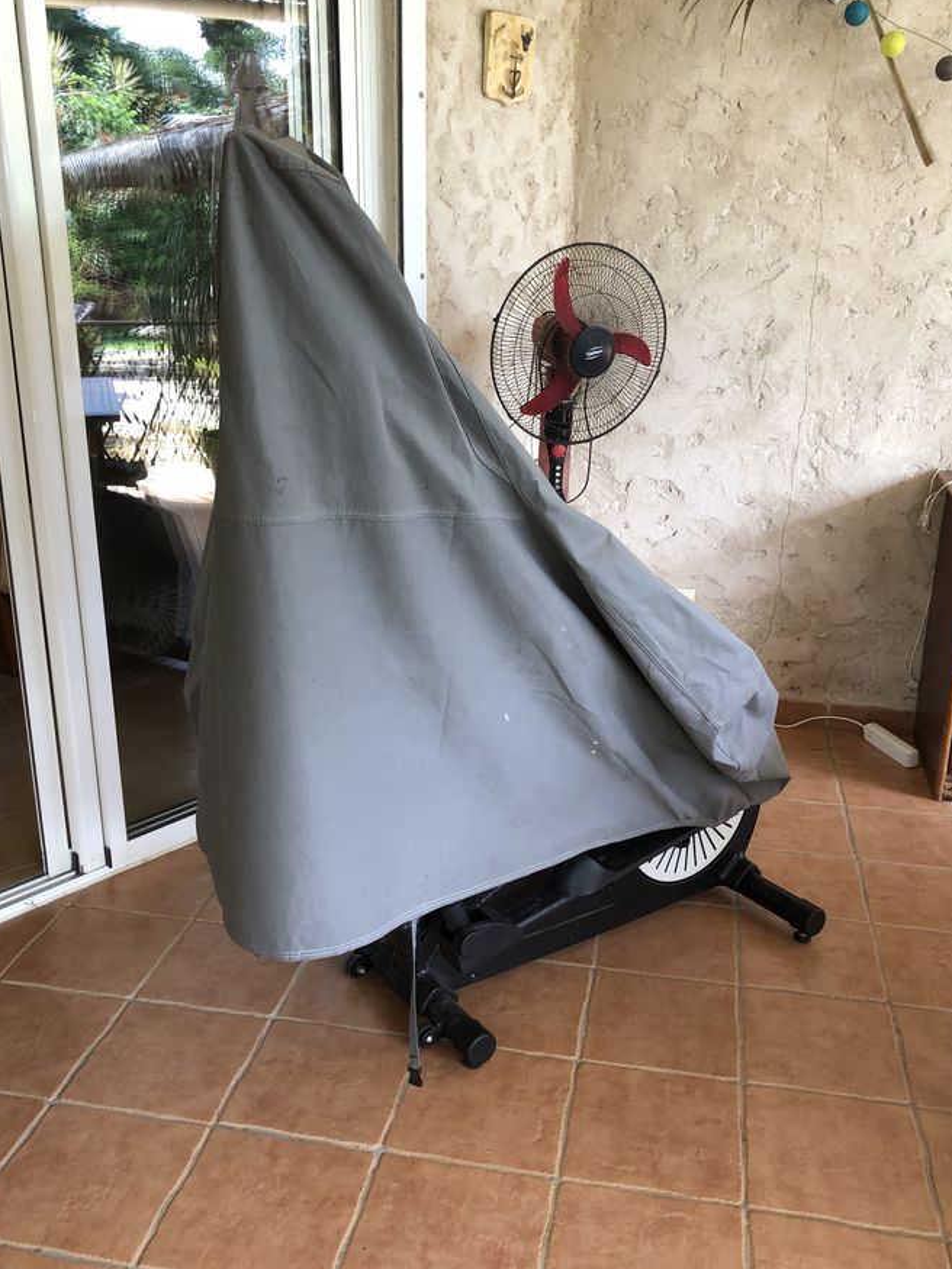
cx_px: 485
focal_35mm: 32
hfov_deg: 44.1
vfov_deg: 56.8
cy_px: 648
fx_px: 1174
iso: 50
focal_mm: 3.99
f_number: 1.8
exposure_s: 1/120
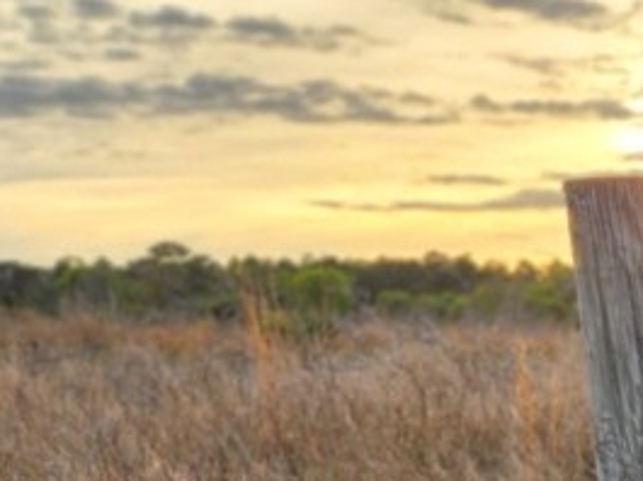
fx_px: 1651
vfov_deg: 15.3
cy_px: 729
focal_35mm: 89
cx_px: 1024
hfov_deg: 18.8
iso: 20
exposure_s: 1/341
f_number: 1.8
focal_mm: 5.4
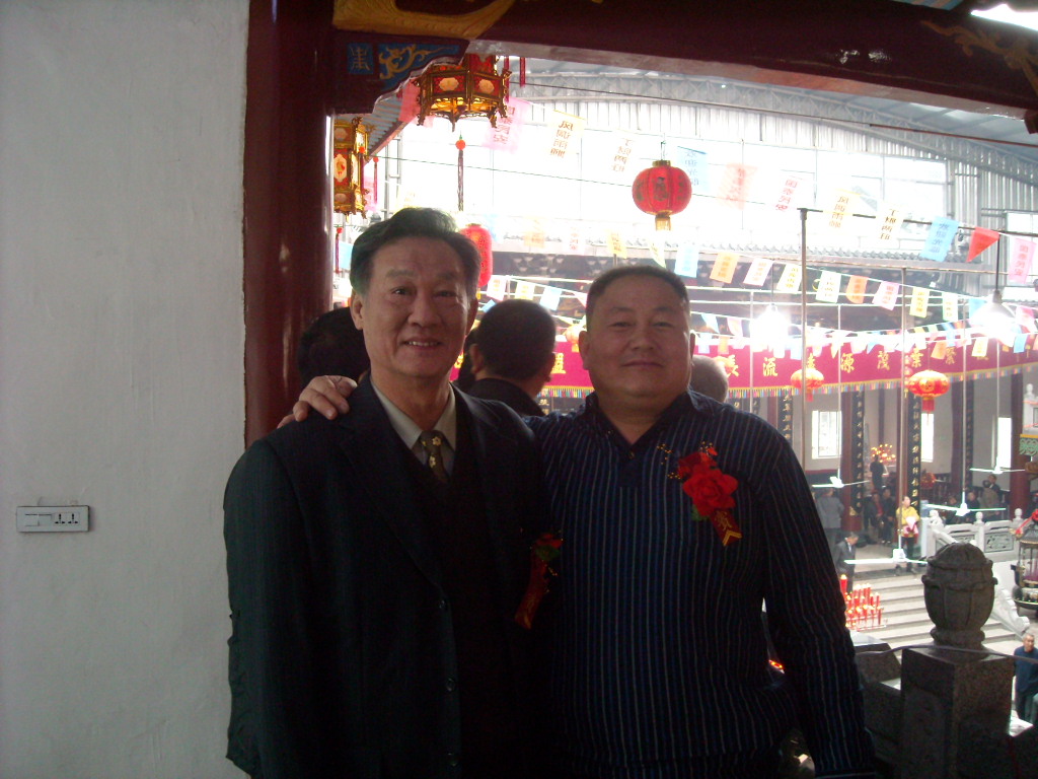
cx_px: 519
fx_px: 1050
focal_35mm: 35
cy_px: 390
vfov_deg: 40.7
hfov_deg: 52.6
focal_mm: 5.7
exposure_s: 1/60
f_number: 2.8
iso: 383
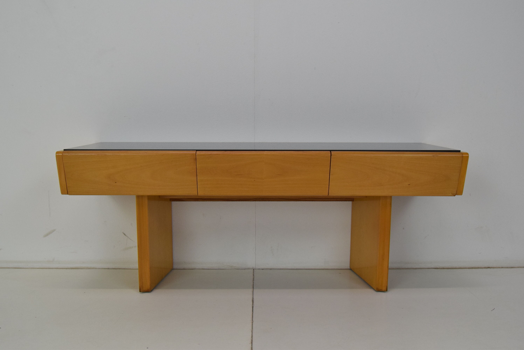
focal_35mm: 34
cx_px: 262
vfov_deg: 38.4
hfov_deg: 55.1
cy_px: 175
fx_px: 503
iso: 1600
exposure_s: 1/250
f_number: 8
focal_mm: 23
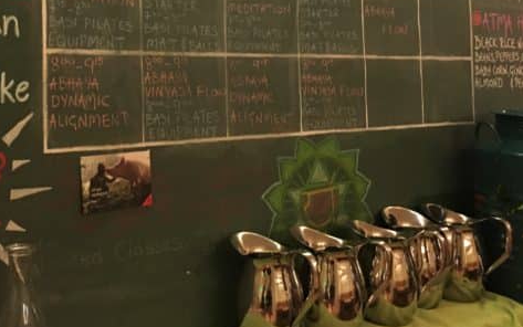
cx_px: 191
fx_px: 741
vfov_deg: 24.4
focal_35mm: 52
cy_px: 56
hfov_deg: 38.6
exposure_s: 1/20
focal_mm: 4.15
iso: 200
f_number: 2.2
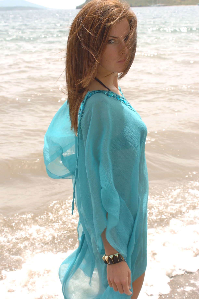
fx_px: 436
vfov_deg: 37.9
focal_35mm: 52
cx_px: 100
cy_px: 150
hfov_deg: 25.7
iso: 200
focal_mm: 35
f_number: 9
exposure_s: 1/320
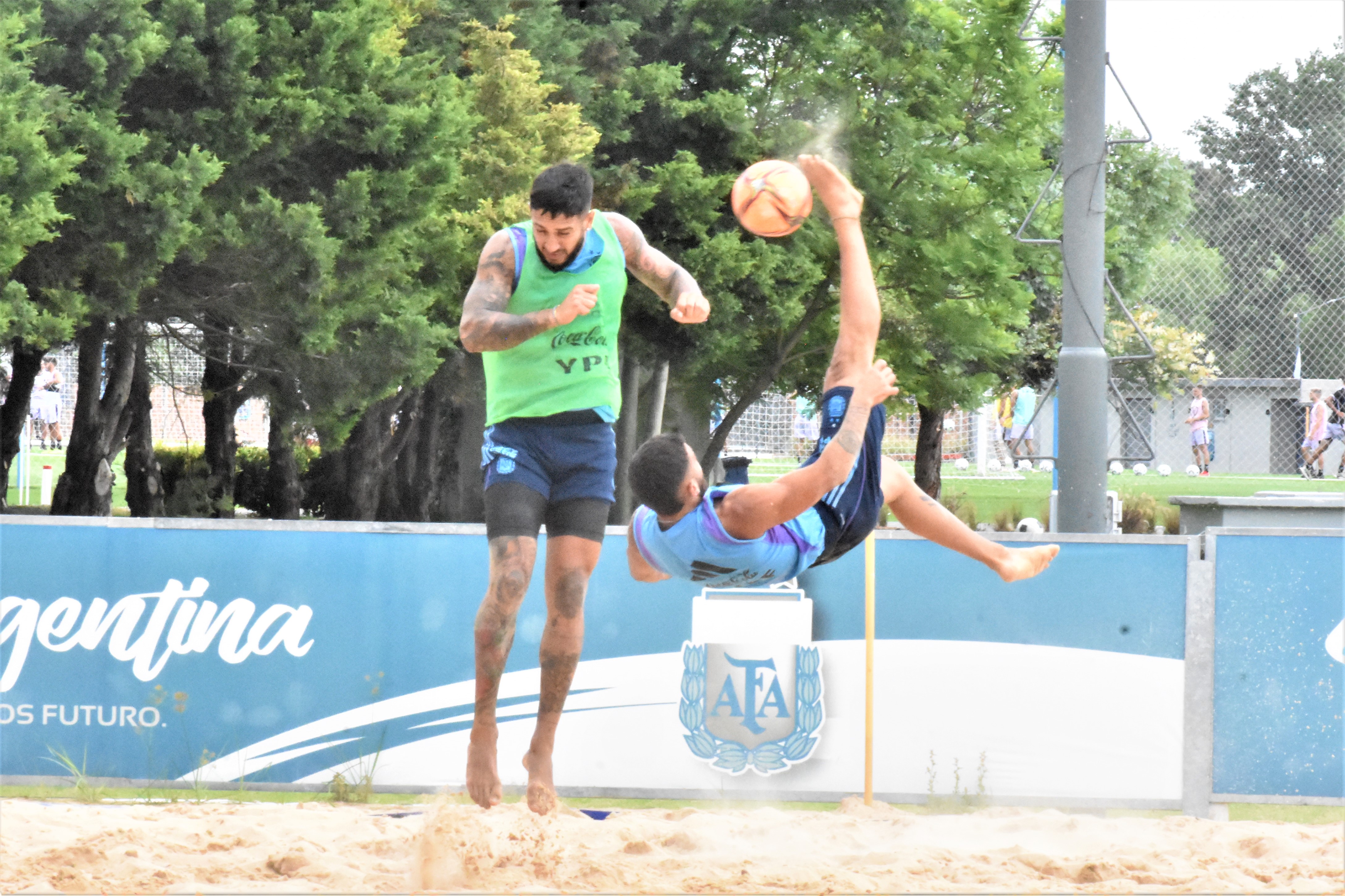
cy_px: 448
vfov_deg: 7.3
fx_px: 7004
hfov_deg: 11.0
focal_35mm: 188
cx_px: 672
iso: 10000
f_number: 25
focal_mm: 125
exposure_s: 1/1000
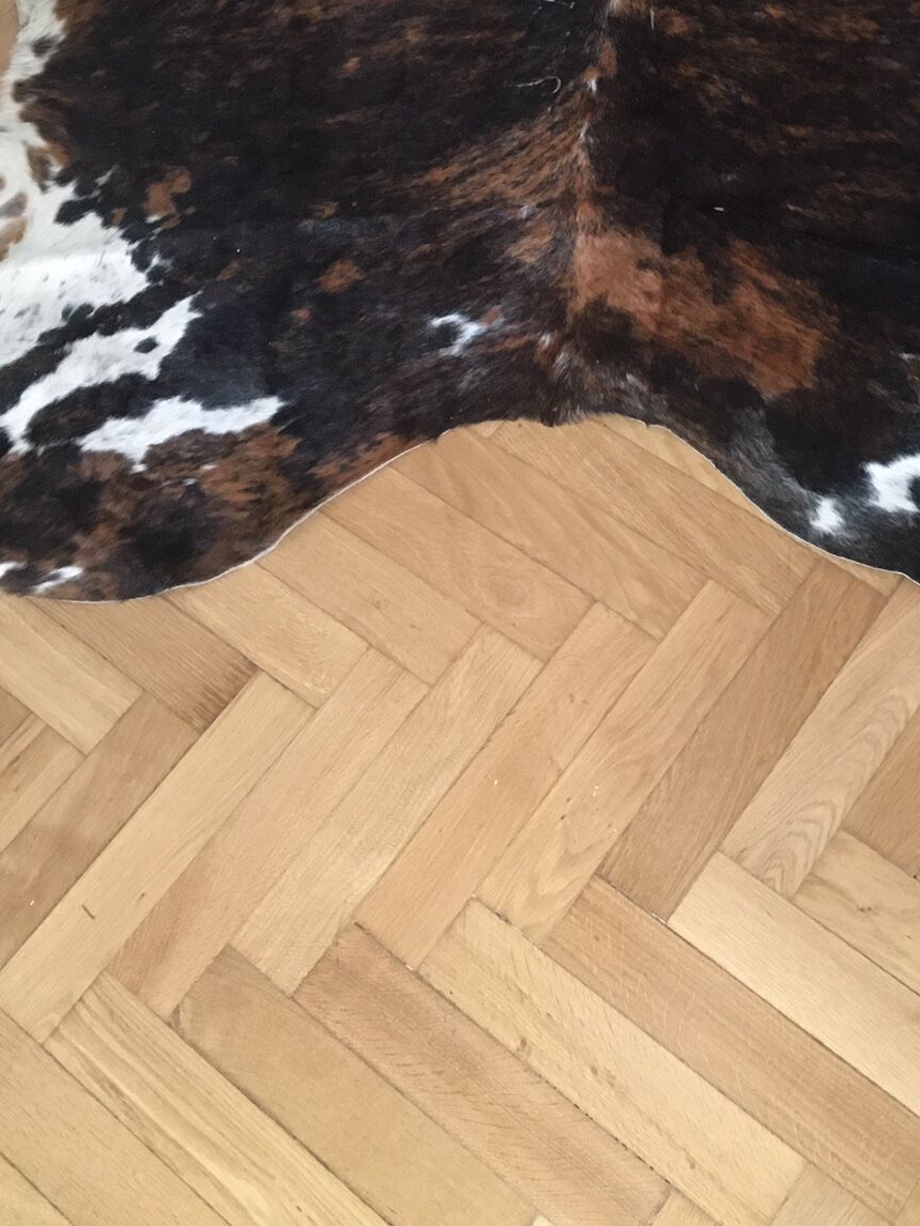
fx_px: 1807
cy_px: 274
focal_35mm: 51
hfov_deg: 28.2
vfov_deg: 36.4
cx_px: 671
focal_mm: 4.15
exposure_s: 1/33
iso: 200
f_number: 2.2
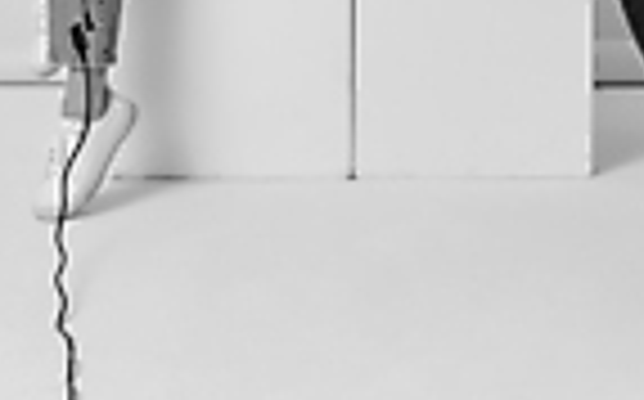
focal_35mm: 143
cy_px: -463
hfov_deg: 14.6
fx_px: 2507
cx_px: 358
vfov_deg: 8.5
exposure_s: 1/125
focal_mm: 50
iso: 100
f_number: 13
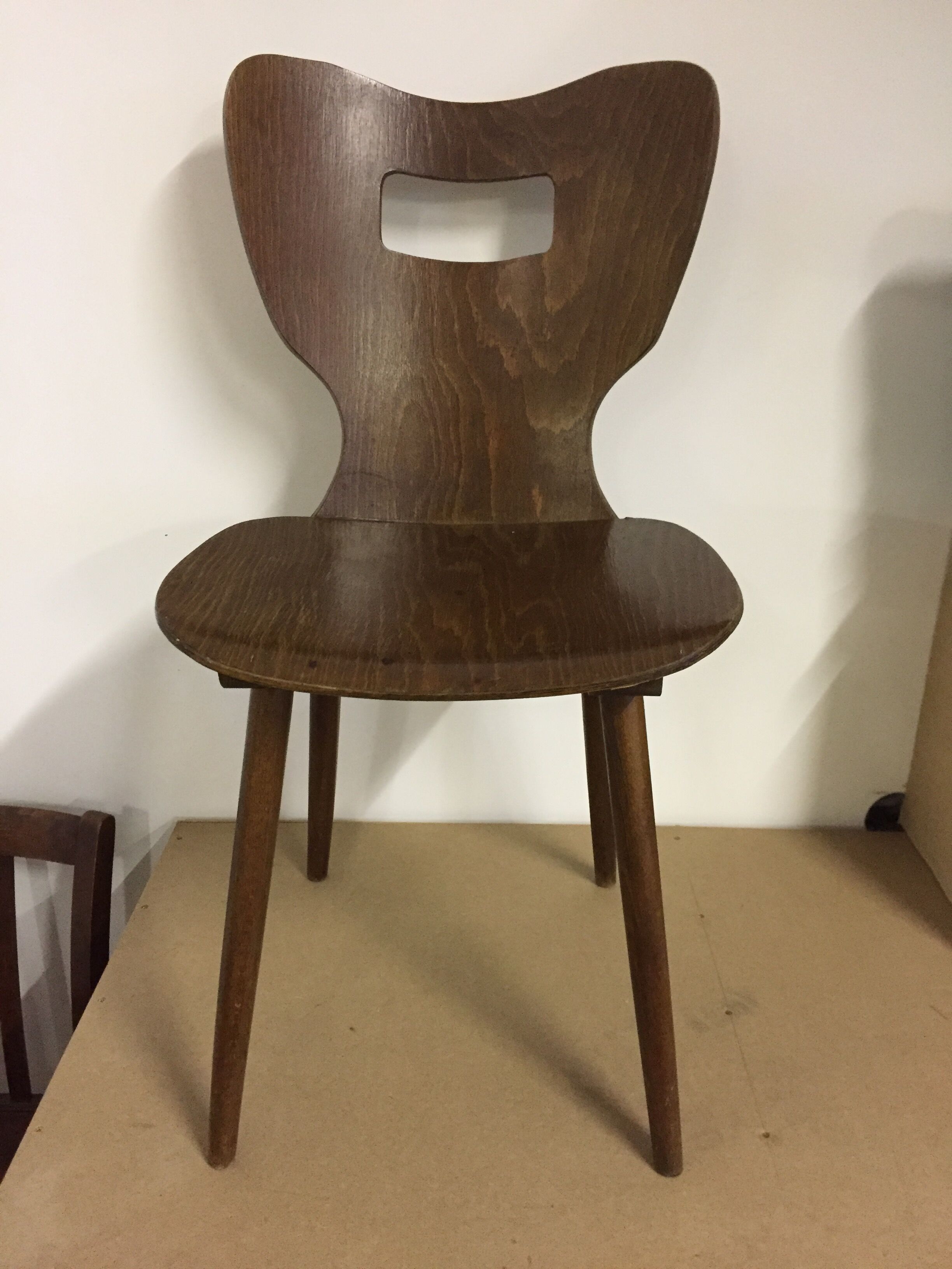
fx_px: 1063
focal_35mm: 29
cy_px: 634
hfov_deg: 48.2
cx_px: 476
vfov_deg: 61.7
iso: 320
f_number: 2.2
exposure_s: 1/17
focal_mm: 4.15
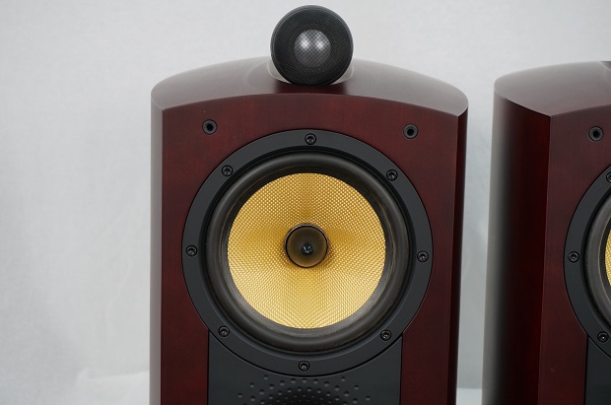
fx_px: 1271
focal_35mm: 75
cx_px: 306
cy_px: 202
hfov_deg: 27.0
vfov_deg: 18.1
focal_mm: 50
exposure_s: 1/50
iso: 400
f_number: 5.6
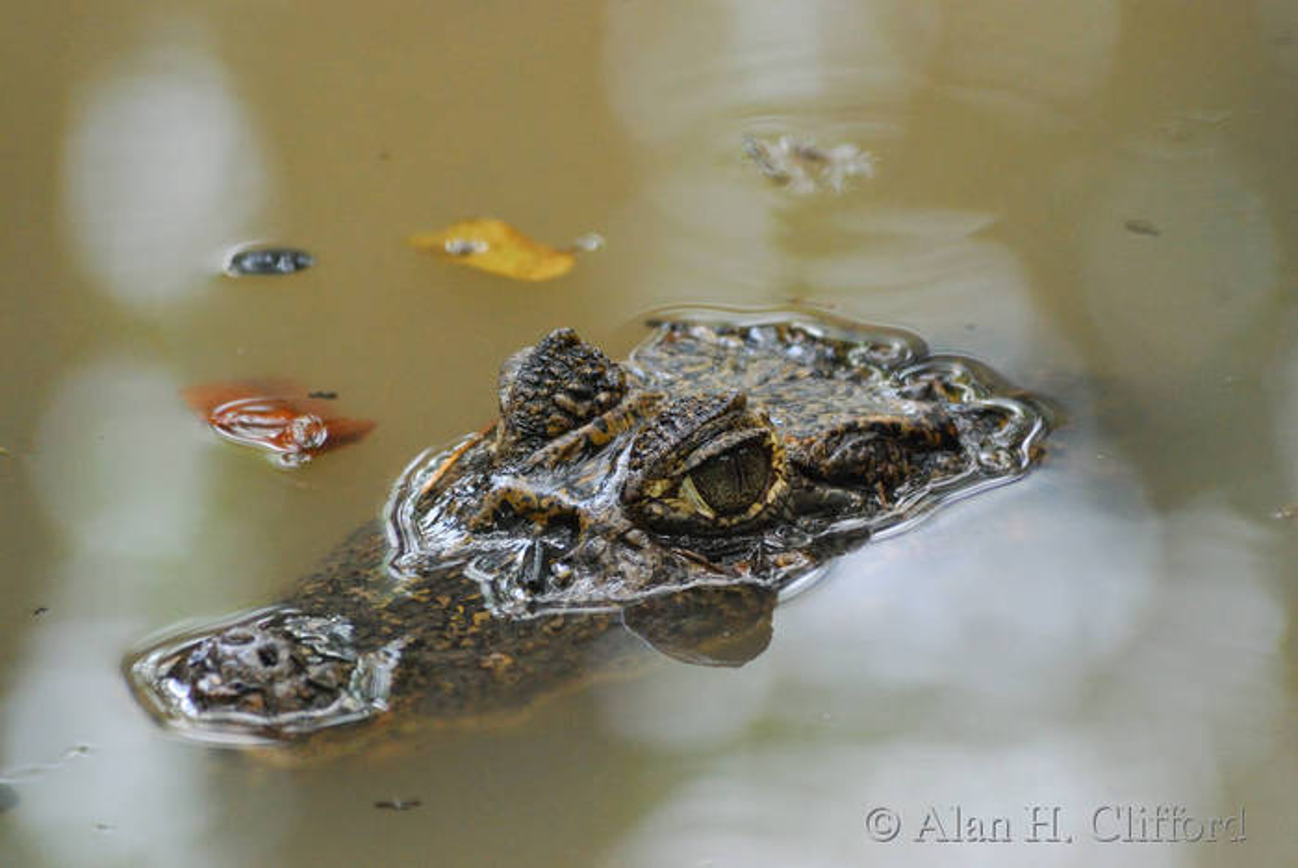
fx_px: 21651
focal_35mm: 600
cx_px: 649
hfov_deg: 3.4
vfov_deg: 2.3
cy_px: 434
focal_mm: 400
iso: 1400
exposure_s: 1/125
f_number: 5.6
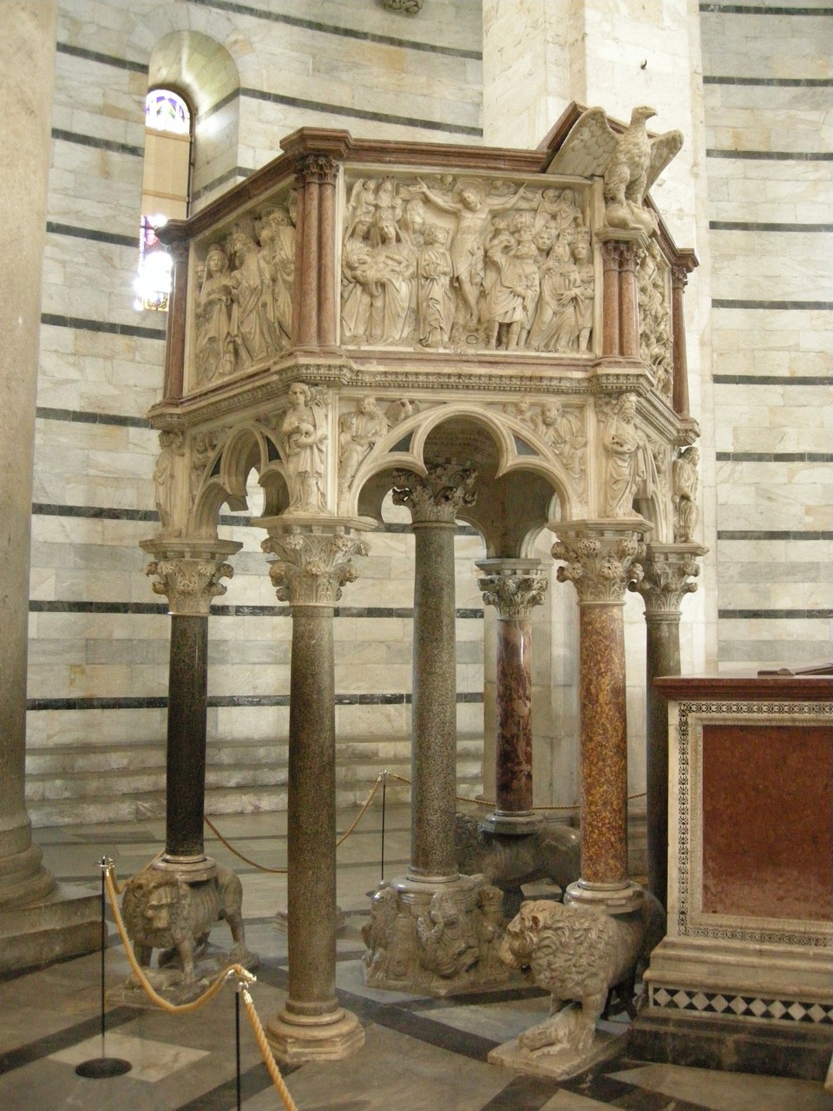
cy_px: 556
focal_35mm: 36
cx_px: 416
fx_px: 1155
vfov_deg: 51.4
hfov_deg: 39.7
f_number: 2.7
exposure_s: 1/7.1
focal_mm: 7.5
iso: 800
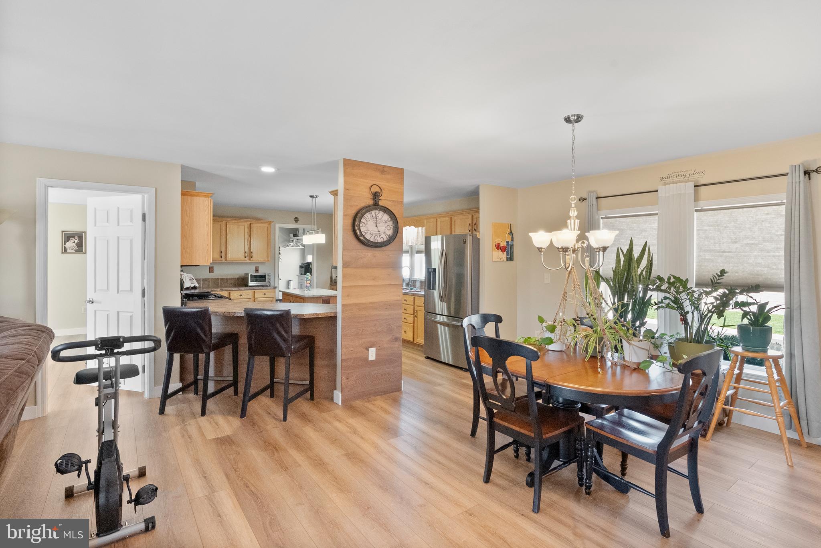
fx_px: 388
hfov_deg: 93.3
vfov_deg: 70.5
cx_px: 410
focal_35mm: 17
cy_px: 274
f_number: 9
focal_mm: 17
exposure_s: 1/100
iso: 5000
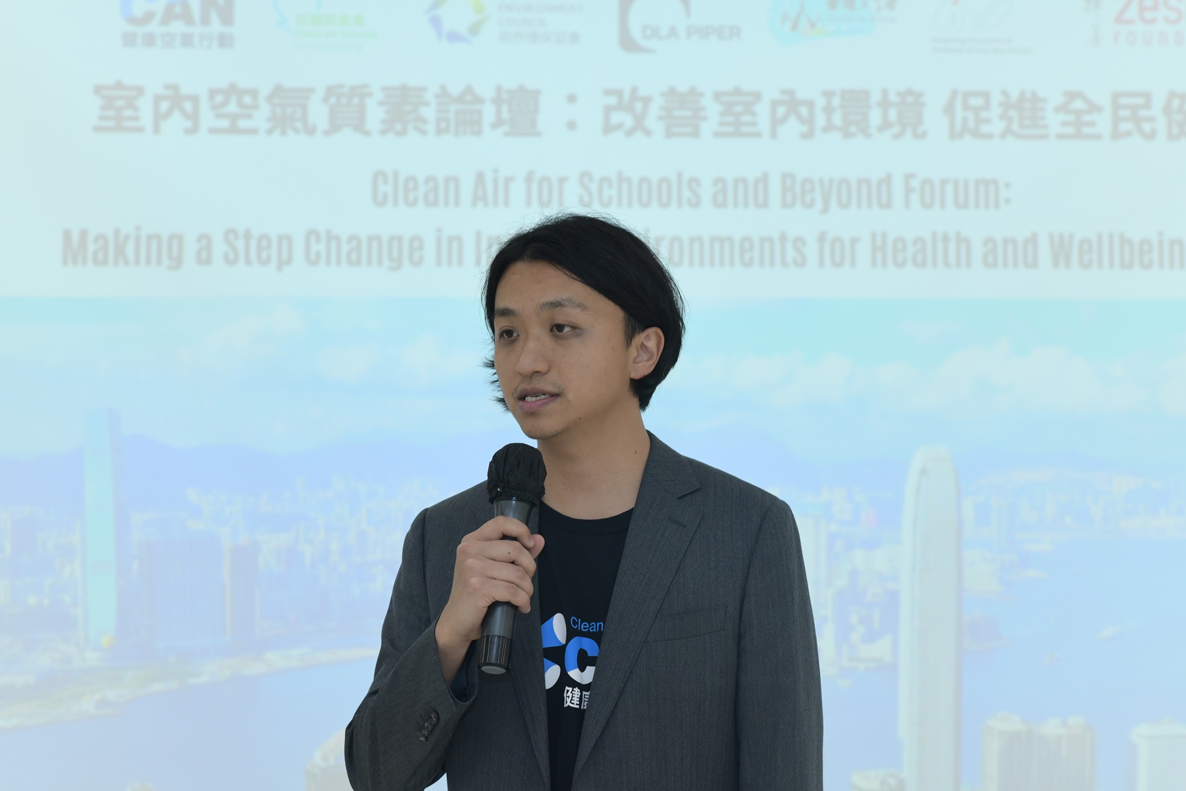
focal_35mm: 85
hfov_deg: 23.9
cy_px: 396
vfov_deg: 16.1
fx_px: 2800
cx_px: 593
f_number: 6.3
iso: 1000
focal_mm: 85
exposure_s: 1/125
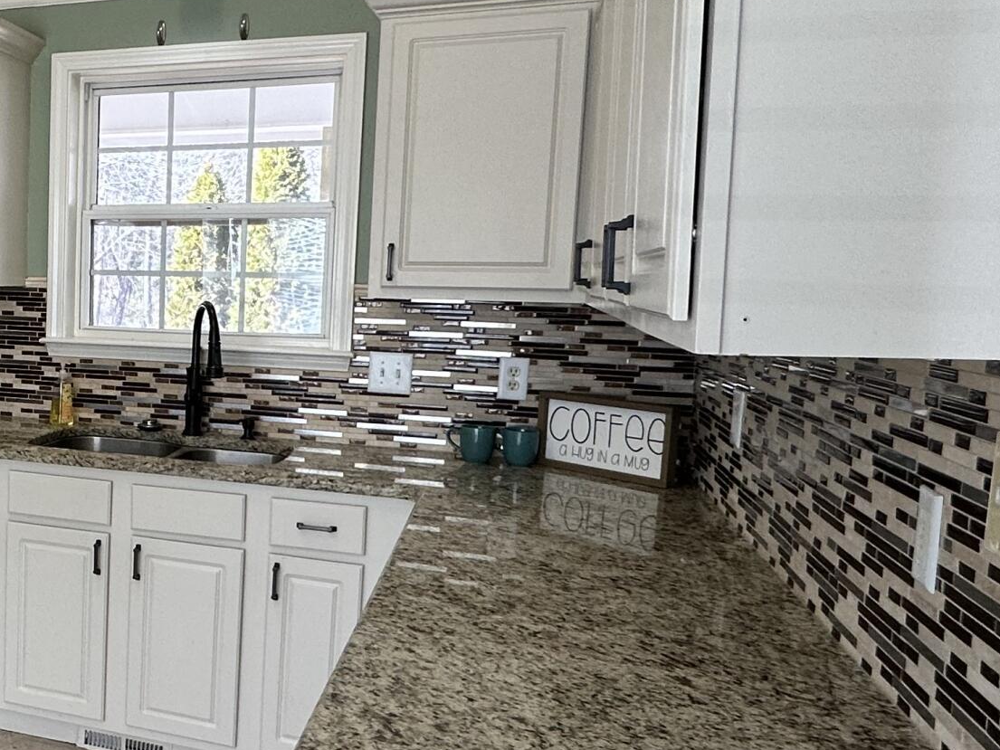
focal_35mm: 38
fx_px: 1098
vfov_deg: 37.7
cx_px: 25
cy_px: 397
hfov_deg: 42.9
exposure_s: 1/120
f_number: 2.2
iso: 100
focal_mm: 2.22
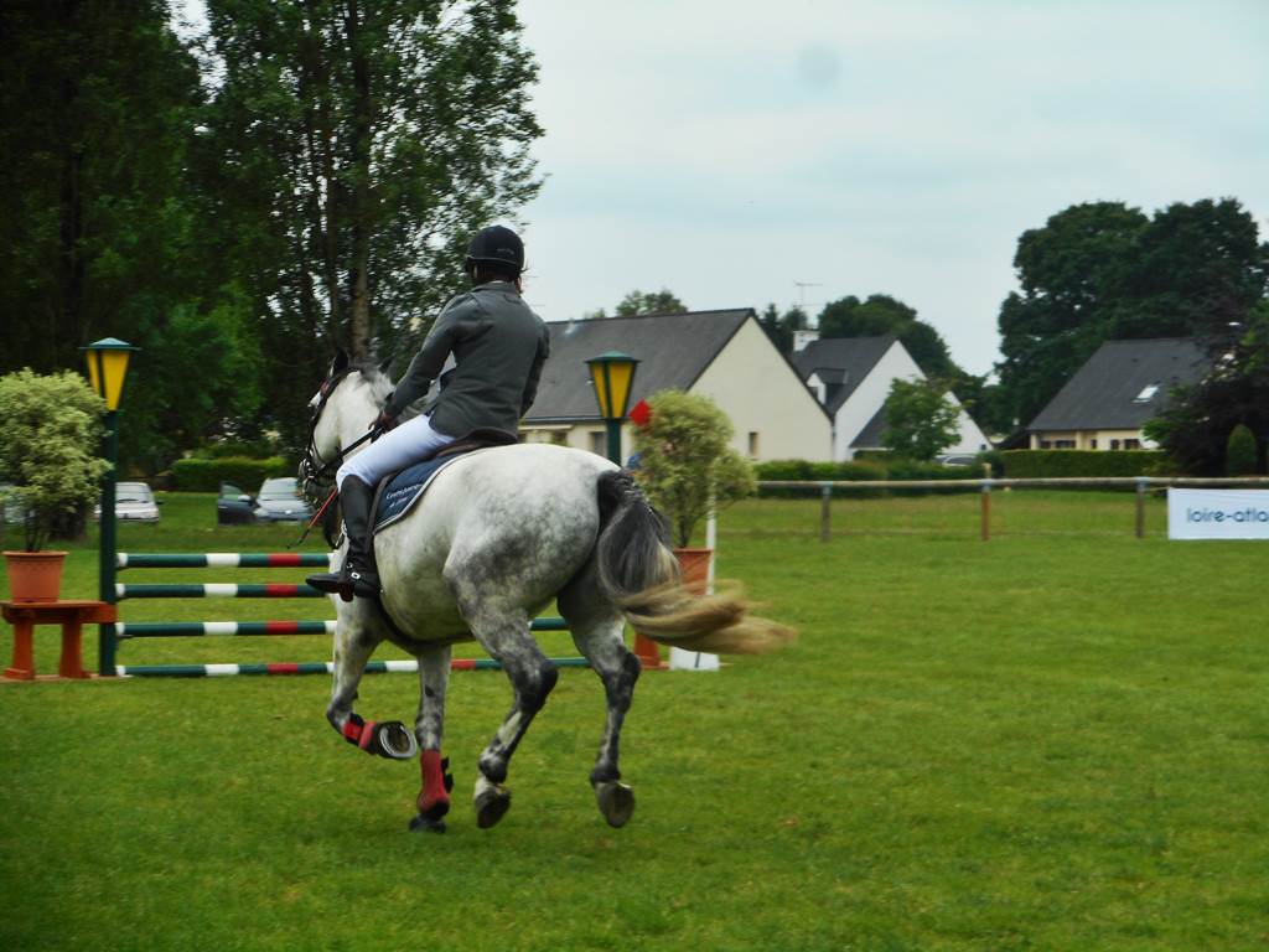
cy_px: 476
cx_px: 634
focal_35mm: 102
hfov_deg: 19.3
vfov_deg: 14.5
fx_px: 3739
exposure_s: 1/250
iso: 80
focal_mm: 18.2
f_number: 5.8
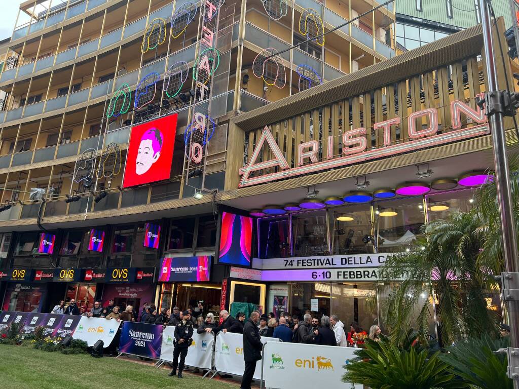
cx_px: 260
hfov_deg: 67.3
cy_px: 194
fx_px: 390
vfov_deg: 53.1
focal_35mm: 26
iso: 40
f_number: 1.5
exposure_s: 1/236
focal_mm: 5.7
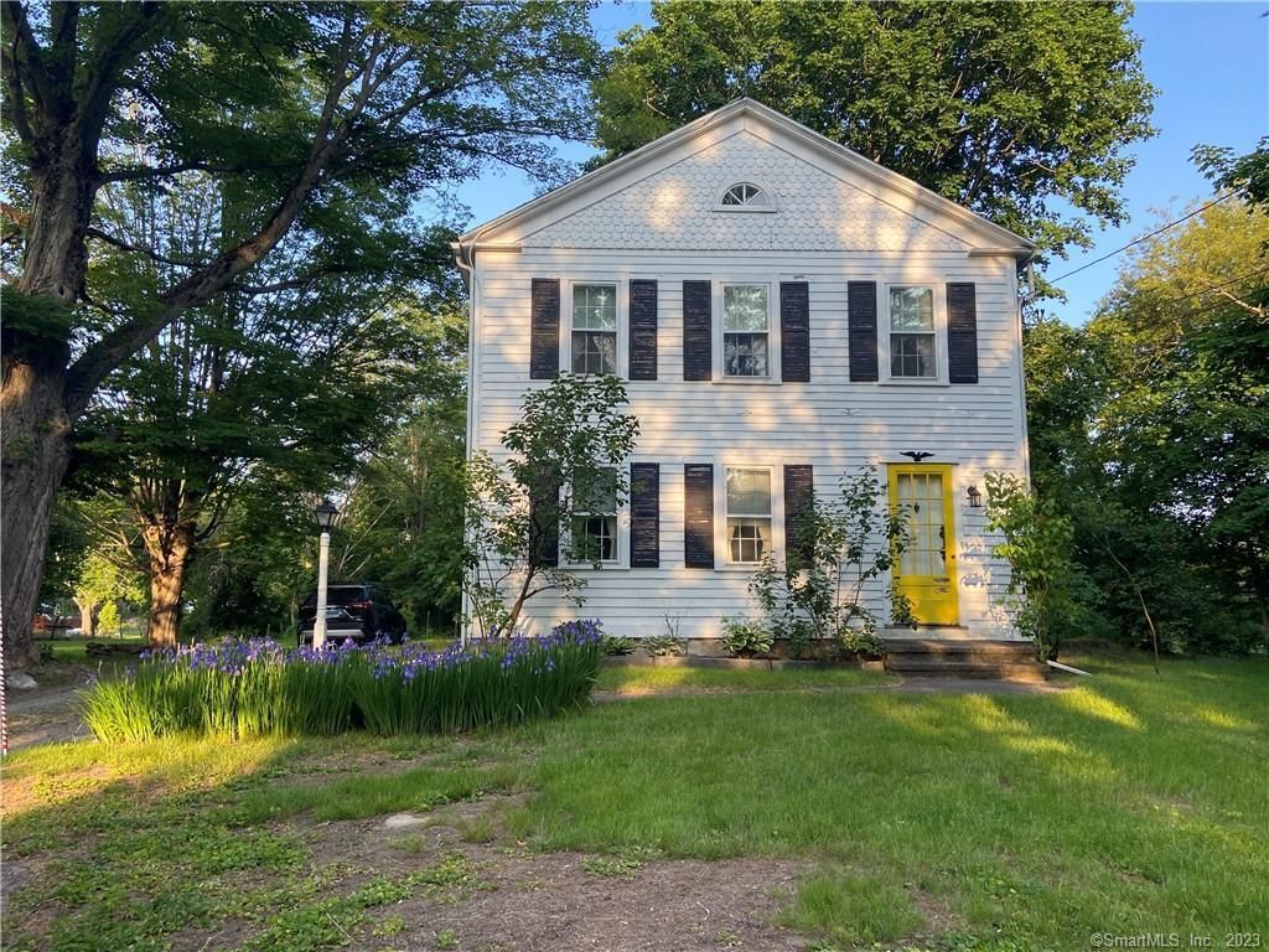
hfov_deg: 67.3
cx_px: 634
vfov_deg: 53.1
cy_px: 476
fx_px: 953
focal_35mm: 26
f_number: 1.8
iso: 32
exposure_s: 1/307
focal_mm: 4.25
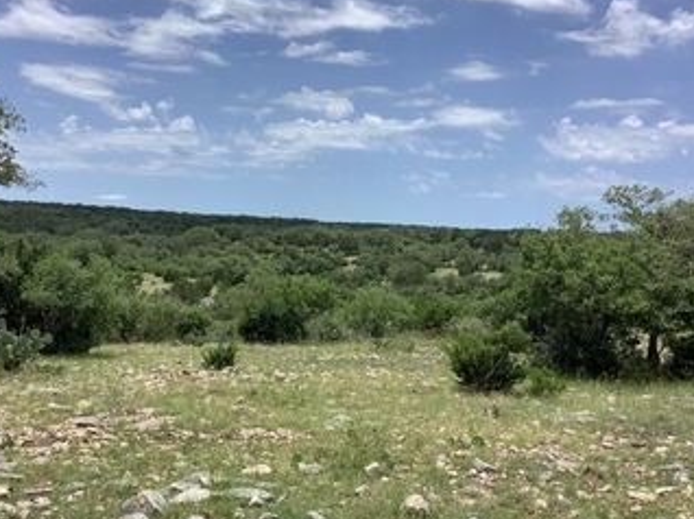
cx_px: 300
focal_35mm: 42
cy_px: 258
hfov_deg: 44.7
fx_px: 841
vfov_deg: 34.3
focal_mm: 3.3
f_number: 2.4
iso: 25
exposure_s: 1/2037
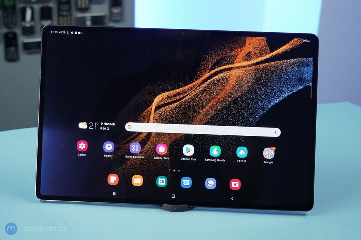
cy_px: 120
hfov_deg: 45.4
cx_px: 180
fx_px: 431
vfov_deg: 31.2
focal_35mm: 43
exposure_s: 1/160
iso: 3200
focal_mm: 43
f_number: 7.1
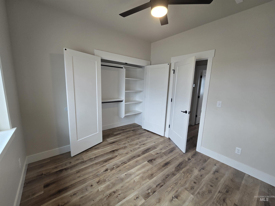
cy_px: 103
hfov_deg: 106.2
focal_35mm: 13
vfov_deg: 89.9
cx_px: 138
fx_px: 103
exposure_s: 1/60
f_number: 2.2
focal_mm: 2.2
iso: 50
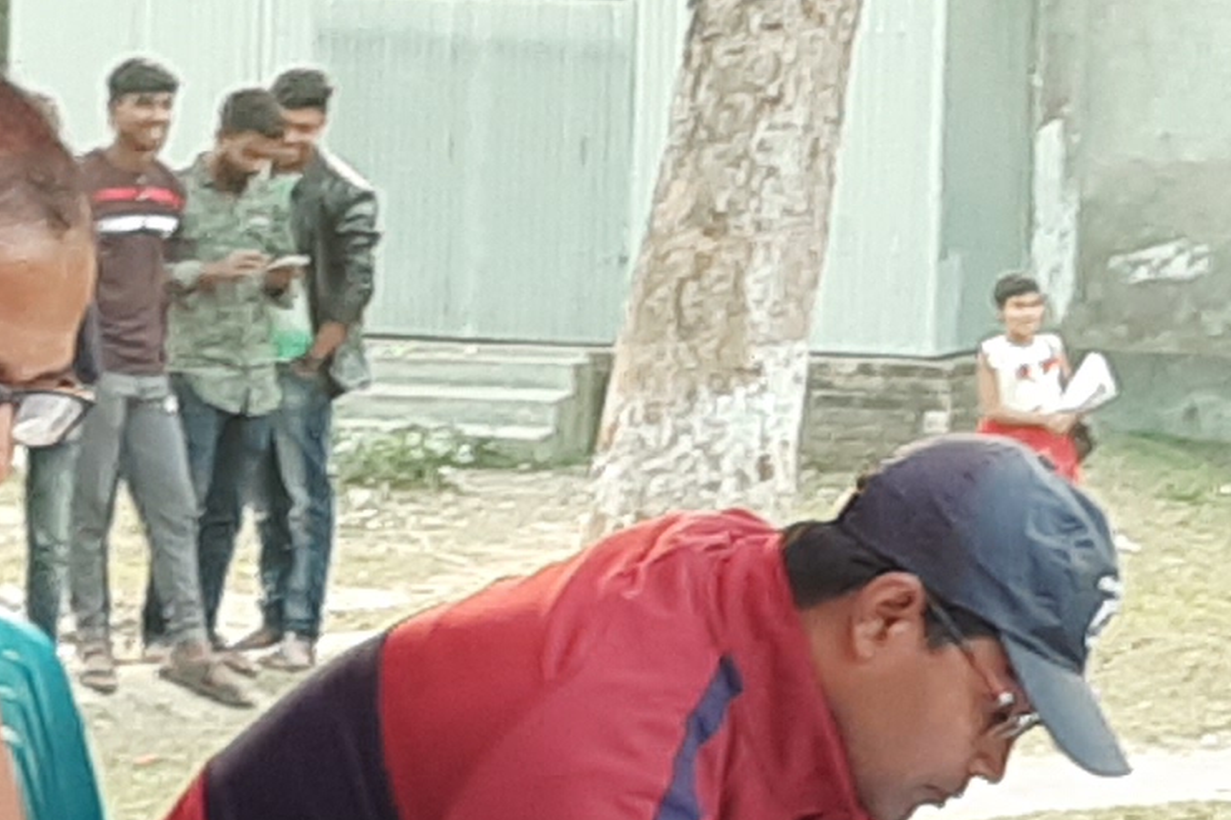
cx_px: 597
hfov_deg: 14.0
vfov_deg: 9.3
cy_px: 616
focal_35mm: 147
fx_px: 5024
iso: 80
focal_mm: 3.93
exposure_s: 1/100
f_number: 1.7
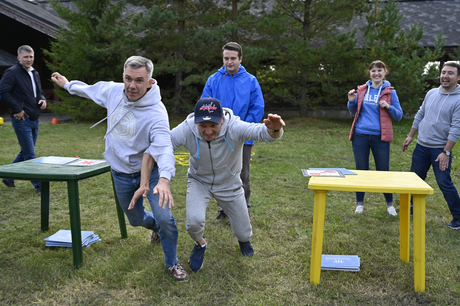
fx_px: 613
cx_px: 230
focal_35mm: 48
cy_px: 153
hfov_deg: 41.1
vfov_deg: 28.1
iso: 160
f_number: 4
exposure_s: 1/800
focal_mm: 48
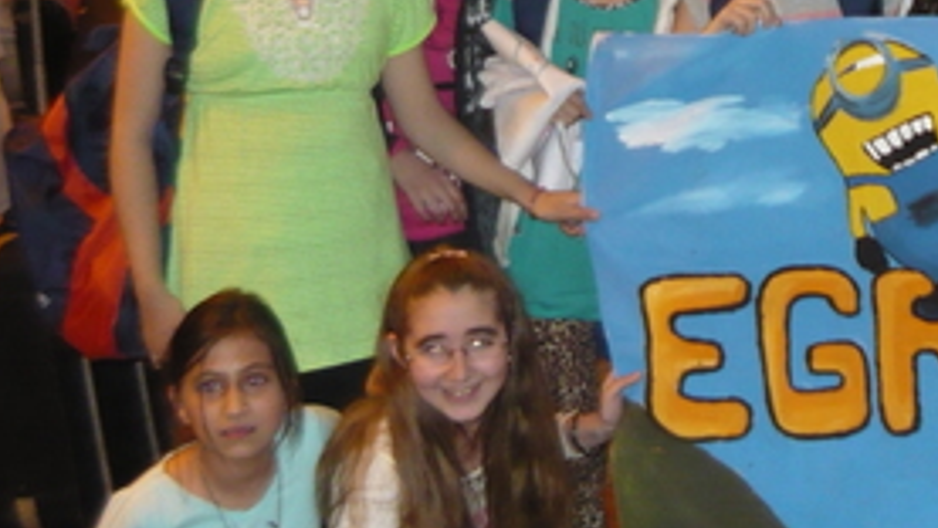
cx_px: 884
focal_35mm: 83
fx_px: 2065
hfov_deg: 24.7
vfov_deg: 14.3
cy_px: -37
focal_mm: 5.5
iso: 320
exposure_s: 1/30
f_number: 2.8
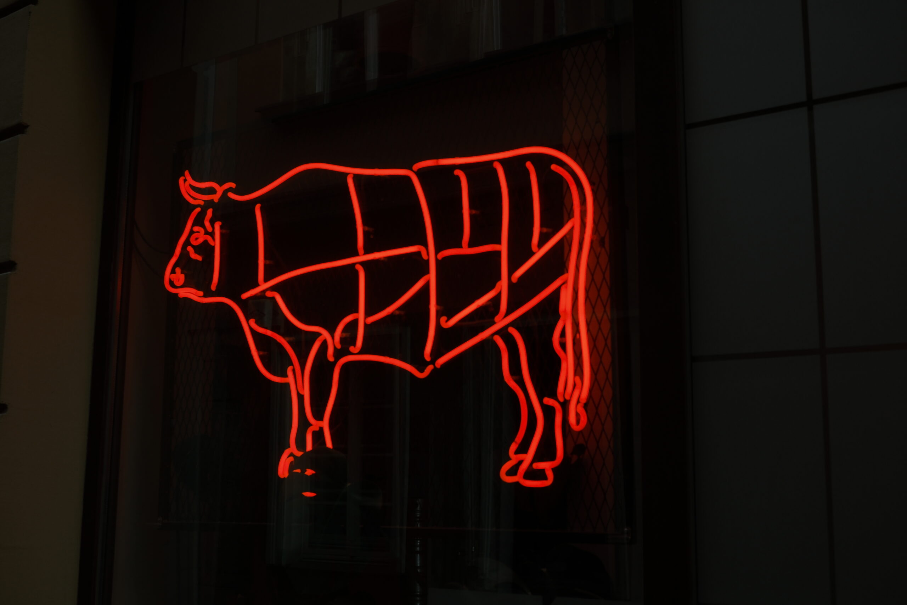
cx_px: 454
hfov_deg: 47.4
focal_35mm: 41
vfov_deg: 32.6
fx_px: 1033
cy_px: 302
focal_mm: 27
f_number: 5
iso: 640
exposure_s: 1/280
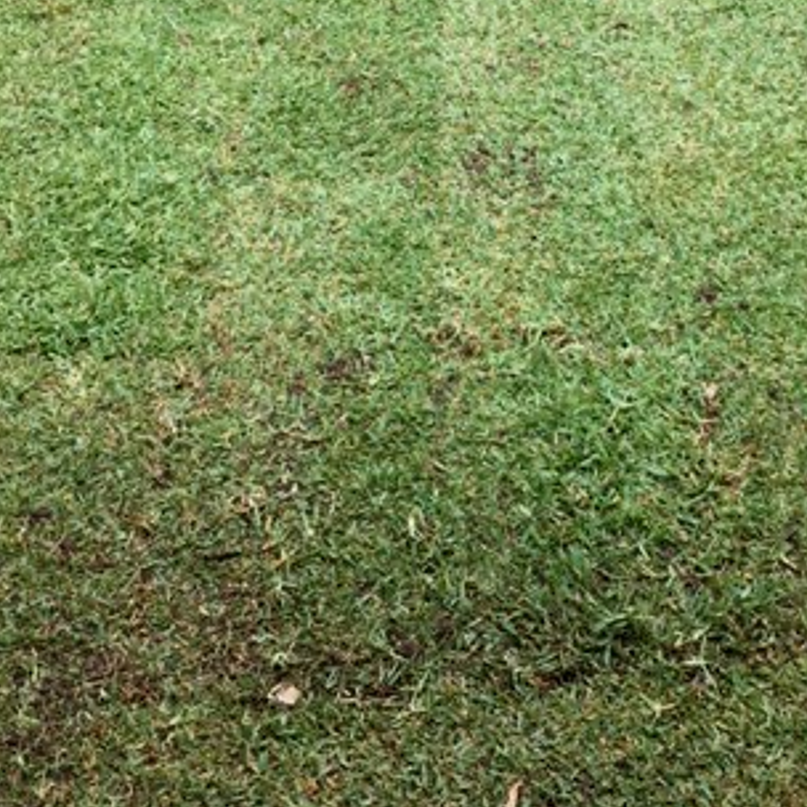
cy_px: 90
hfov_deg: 31.4
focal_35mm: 54
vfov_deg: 30.3
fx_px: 1424
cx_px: 539
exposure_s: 1/359
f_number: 2.2
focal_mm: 4.15
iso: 25
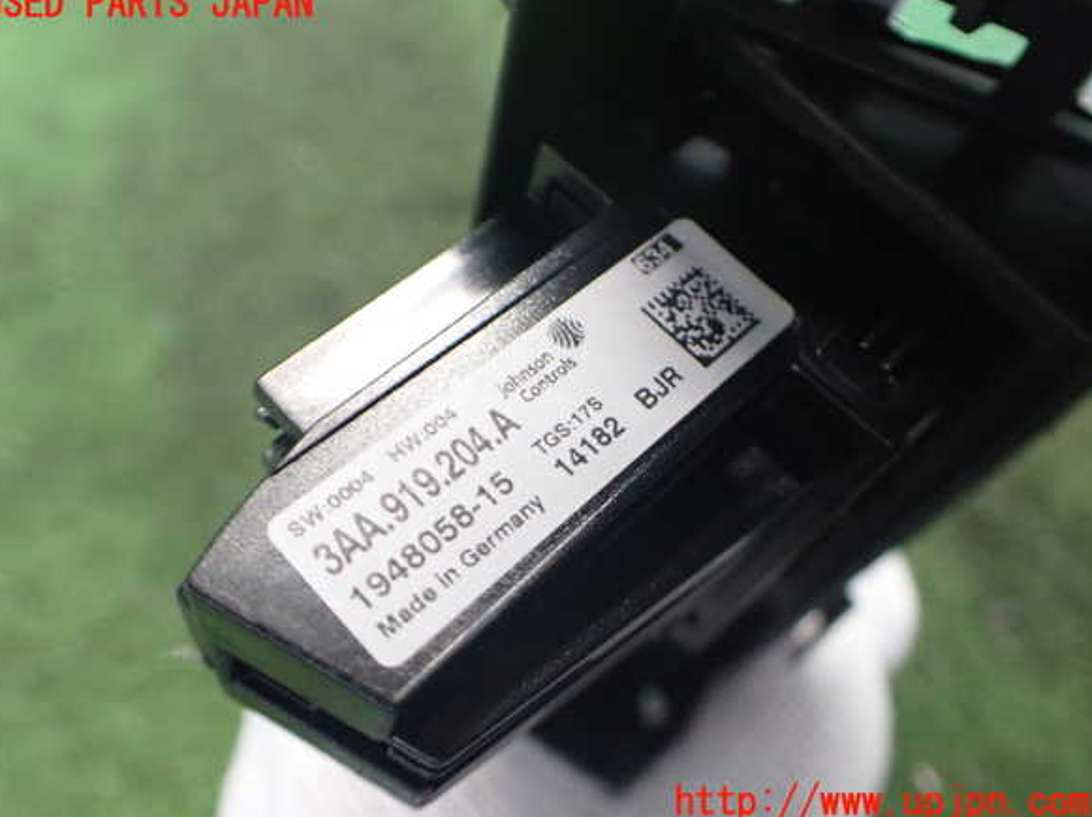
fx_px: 977
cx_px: 536
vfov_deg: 45.4
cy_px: 404
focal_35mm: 31
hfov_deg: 58.4
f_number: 2.3
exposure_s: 1/50
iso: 800
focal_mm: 5.4
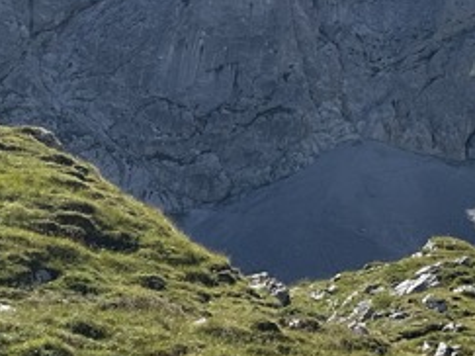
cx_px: 915
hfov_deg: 15.8
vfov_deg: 14.3
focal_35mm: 101
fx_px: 1385
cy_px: -53
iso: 80
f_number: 1.78
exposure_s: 1/3597
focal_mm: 6.86
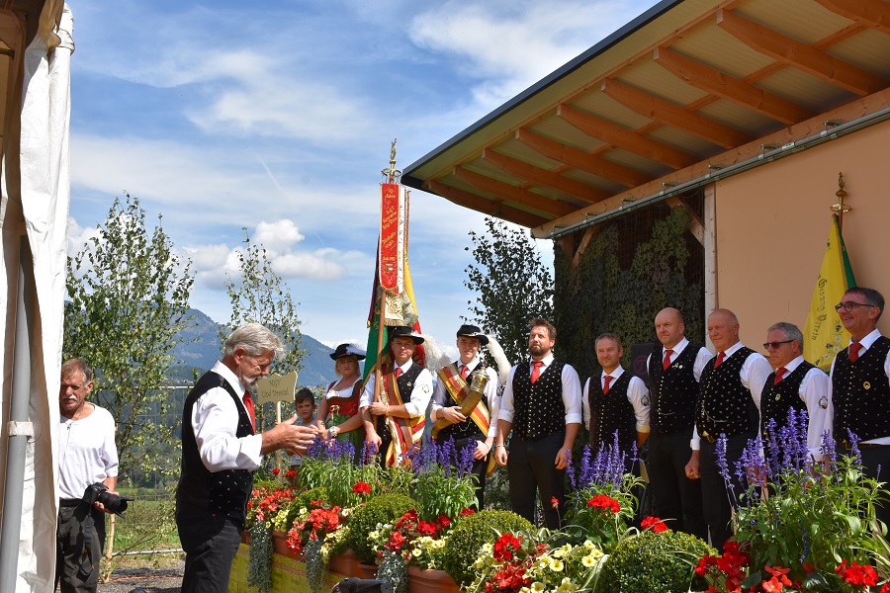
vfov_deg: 33.0
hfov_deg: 47.9
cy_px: 296
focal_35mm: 40
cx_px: 445
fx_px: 1001
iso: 400
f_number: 13
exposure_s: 1/640
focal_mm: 27
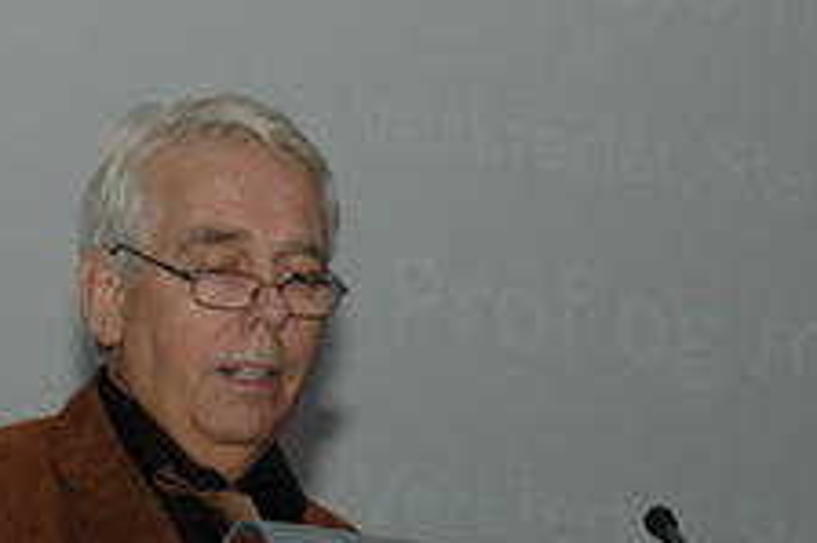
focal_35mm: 181
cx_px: 266
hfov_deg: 11.4
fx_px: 4105
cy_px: 330
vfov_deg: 7.6
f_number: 11
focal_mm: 50
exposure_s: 1/100
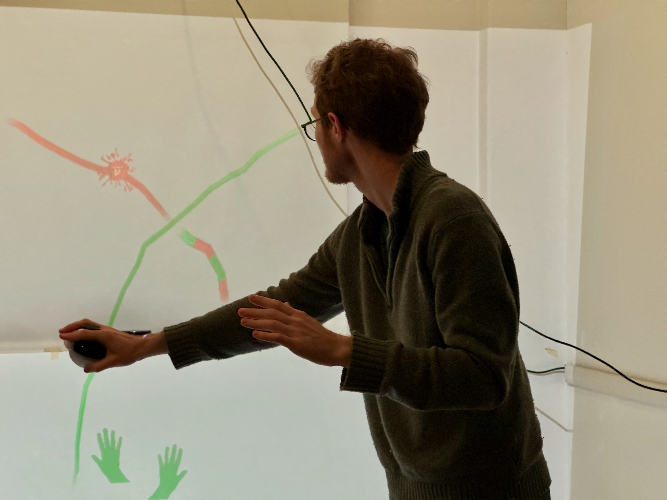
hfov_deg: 25.3
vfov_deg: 19.1
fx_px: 1484
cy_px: 250
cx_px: 334
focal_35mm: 77
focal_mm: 9
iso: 1250
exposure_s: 1/40
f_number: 2.8
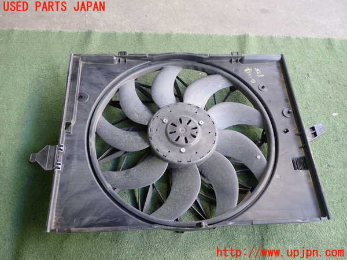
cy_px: 130
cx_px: 174
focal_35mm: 30
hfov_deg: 60.0
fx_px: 301
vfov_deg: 46.8
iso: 200
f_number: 2.3
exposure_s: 1/30
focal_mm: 5.4
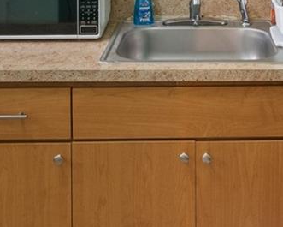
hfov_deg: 27.7
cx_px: 189
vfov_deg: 19.7
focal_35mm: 68
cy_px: -109
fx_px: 570
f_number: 8
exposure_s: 1/1.67
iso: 800
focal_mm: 10
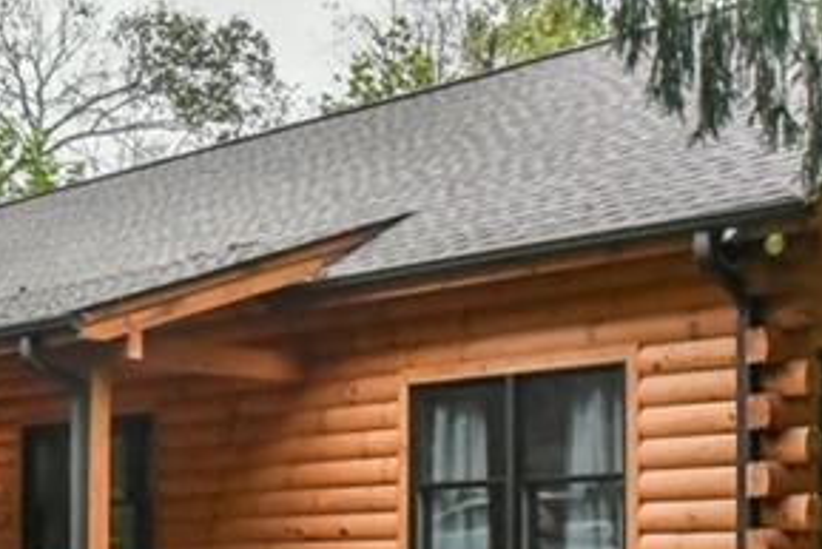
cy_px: 553
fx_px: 1942
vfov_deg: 15.8
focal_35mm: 85
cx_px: 77
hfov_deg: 23.3
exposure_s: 1/200
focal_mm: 24
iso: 4000
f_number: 14
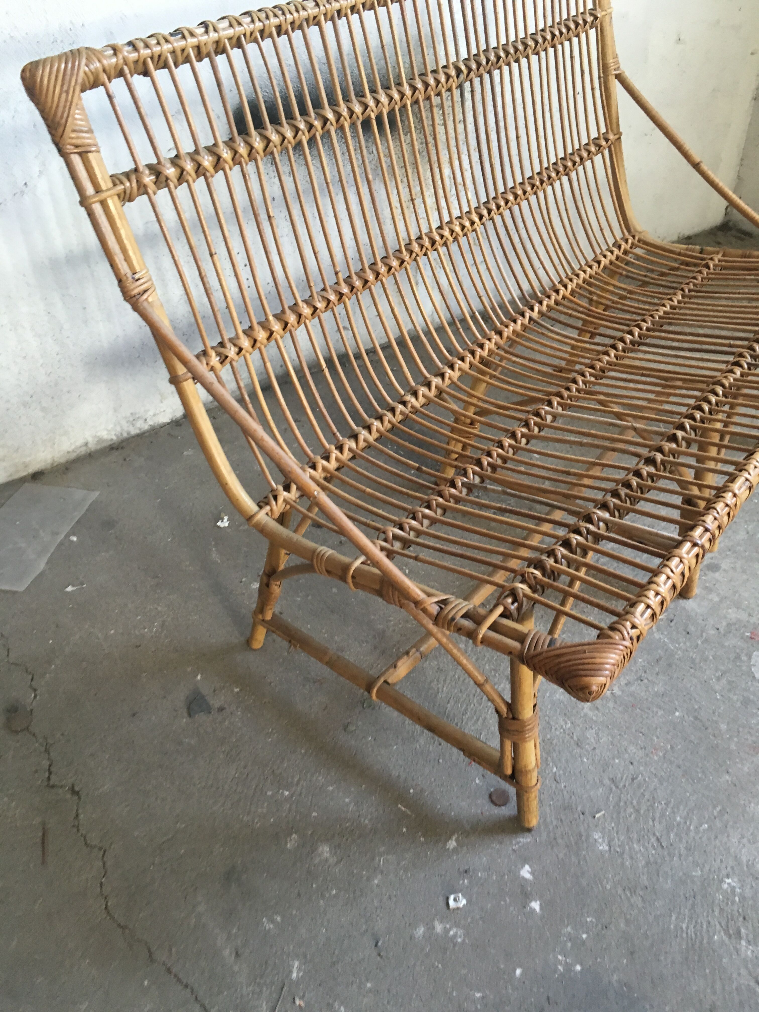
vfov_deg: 61.7
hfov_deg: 48.2
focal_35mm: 29
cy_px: 506
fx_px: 848
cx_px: 380
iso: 125
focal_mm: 4.15
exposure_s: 1/33
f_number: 2.2
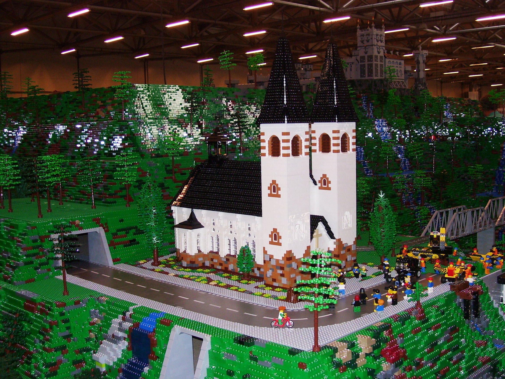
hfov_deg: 42.1
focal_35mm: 45
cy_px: 190
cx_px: 252
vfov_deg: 32.2
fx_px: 656
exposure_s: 1/60
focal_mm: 7.6
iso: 80
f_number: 3
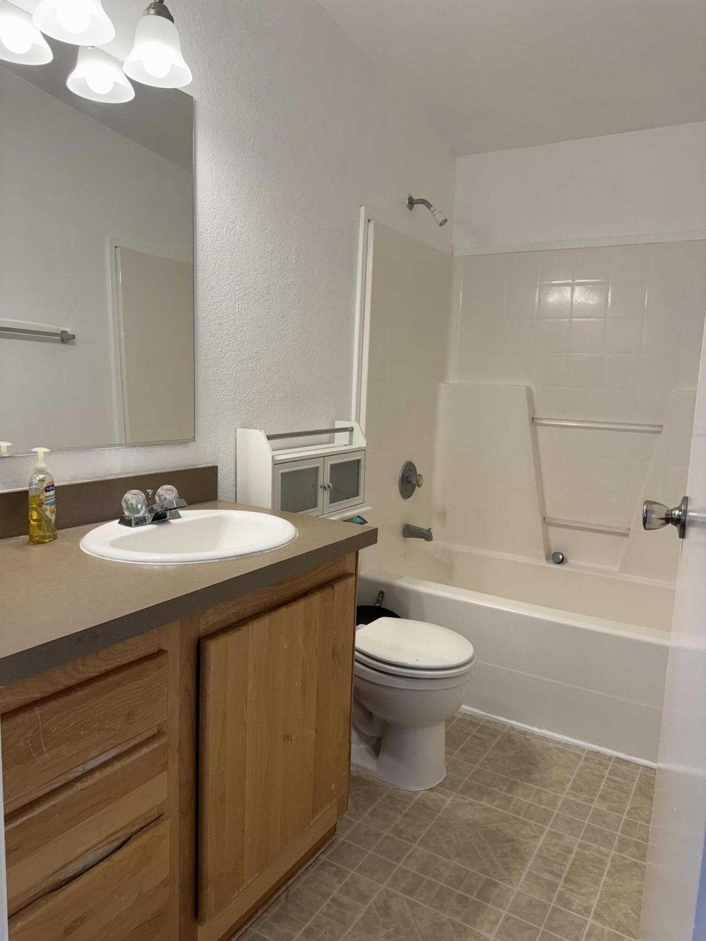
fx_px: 653
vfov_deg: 71.6
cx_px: 353
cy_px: 470
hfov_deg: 56.8
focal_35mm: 24
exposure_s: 1/120
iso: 100
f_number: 1.78
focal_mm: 6.76
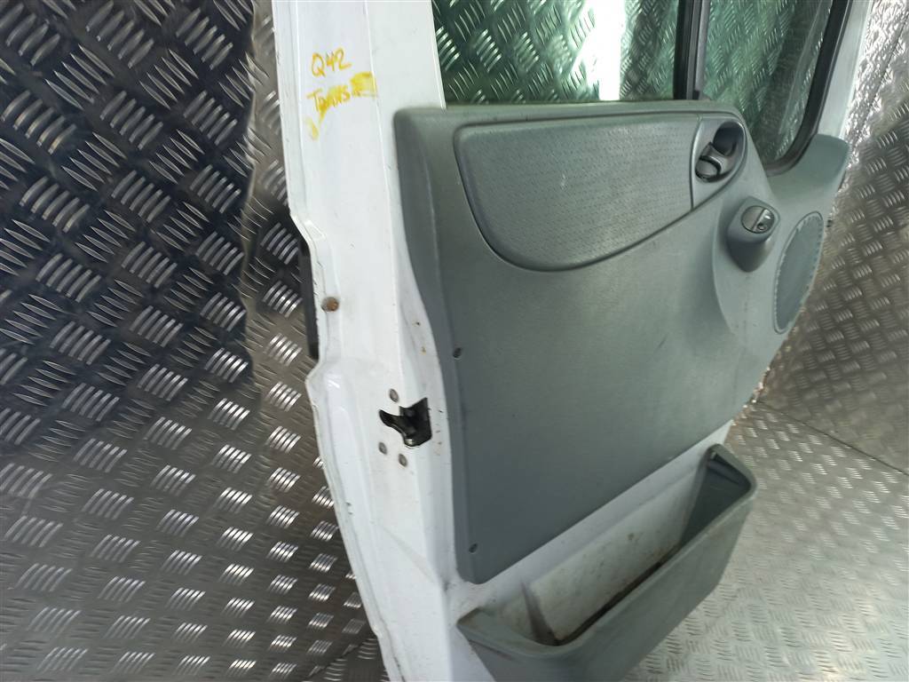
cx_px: 454
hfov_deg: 69.4
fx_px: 656
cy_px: 341
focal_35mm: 25
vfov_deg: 54.9
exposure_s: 1/50
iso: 50
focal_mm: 4.6
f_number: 1.8
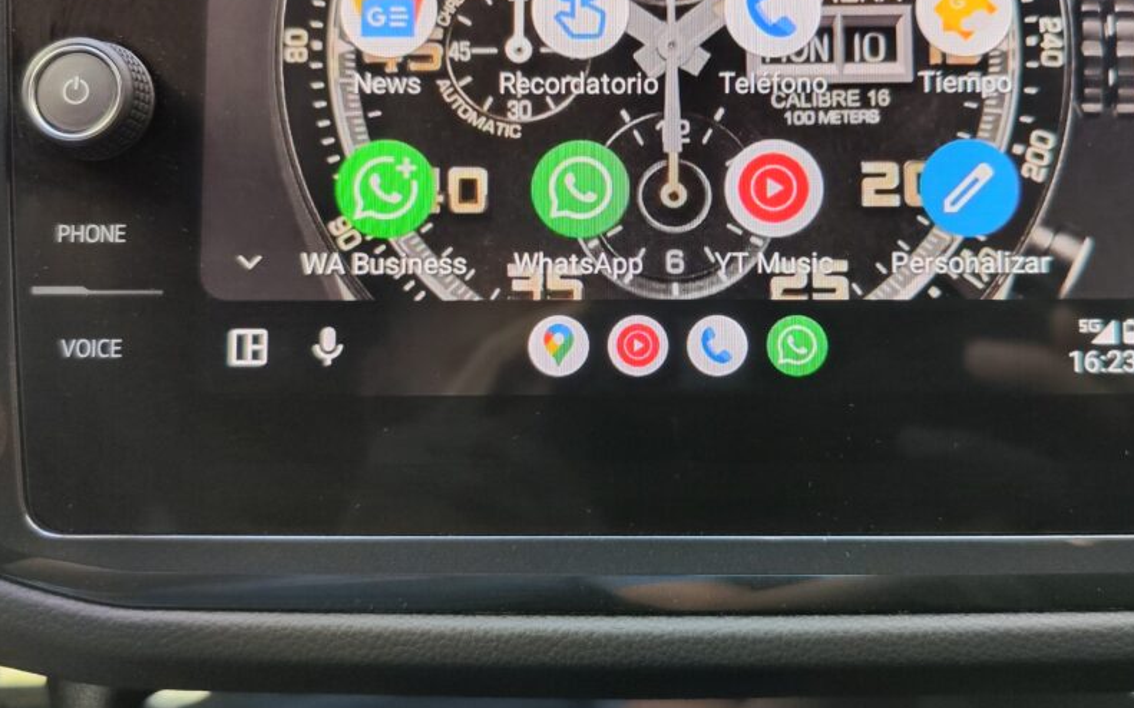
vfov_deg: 34.3
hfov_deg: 52.6
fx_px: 1143
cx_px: 648
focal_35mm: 37
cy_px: 279
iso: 117
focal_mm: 7.01
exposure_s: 1/100
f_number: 1.69
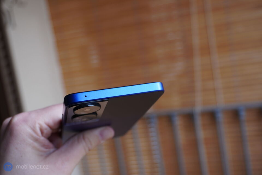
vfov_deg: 28.9
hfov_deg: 42.3
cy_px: 88
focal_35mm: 46
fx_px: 338
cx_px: 131
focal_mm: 31
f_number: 5
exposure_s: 1/160
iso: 200
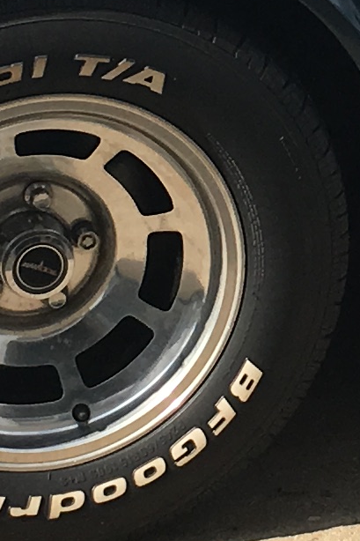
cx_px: 606
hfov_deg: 6.8
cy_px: -63
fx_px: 2971
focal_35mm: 198
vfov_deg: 10.3
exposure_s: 1/1099
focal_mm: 4.15
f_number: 2.2
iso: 25
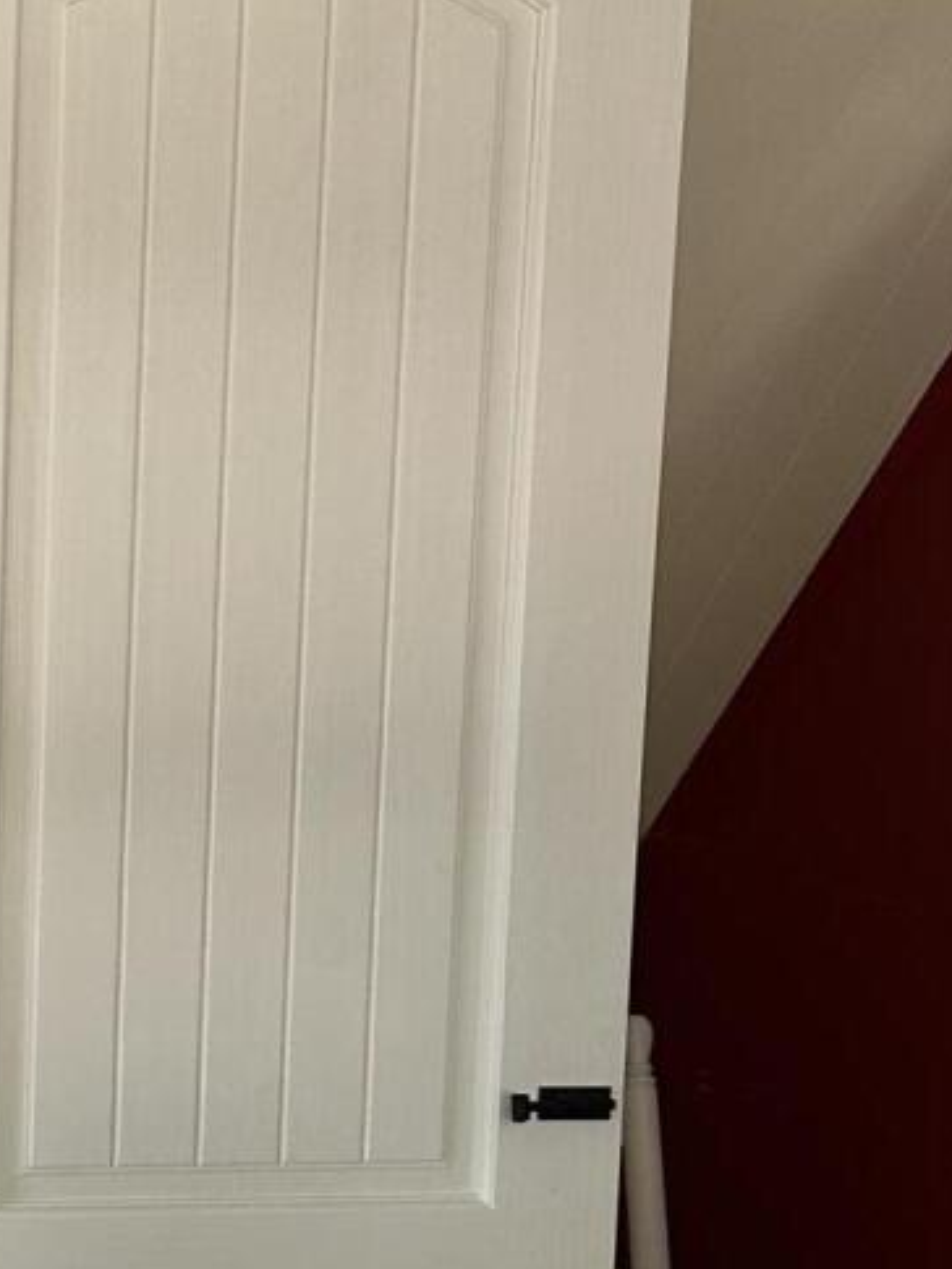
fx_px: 3629
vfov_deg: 19.6
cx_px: -128
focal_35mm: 99
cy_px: 1062
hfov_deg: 14.6
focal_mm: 6.86
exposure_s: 1/121
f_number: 1.78
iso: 125
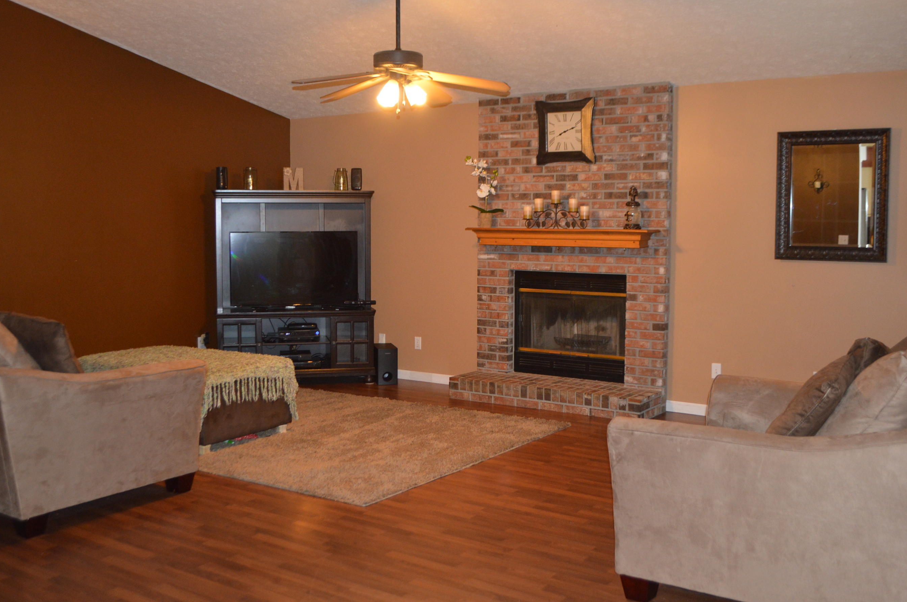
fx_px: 931
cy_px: 289
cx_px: 442
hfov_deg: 51.9
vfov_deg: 35.9
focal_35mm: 37
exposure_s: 1/60
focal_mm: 22
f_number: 3.8
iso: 720
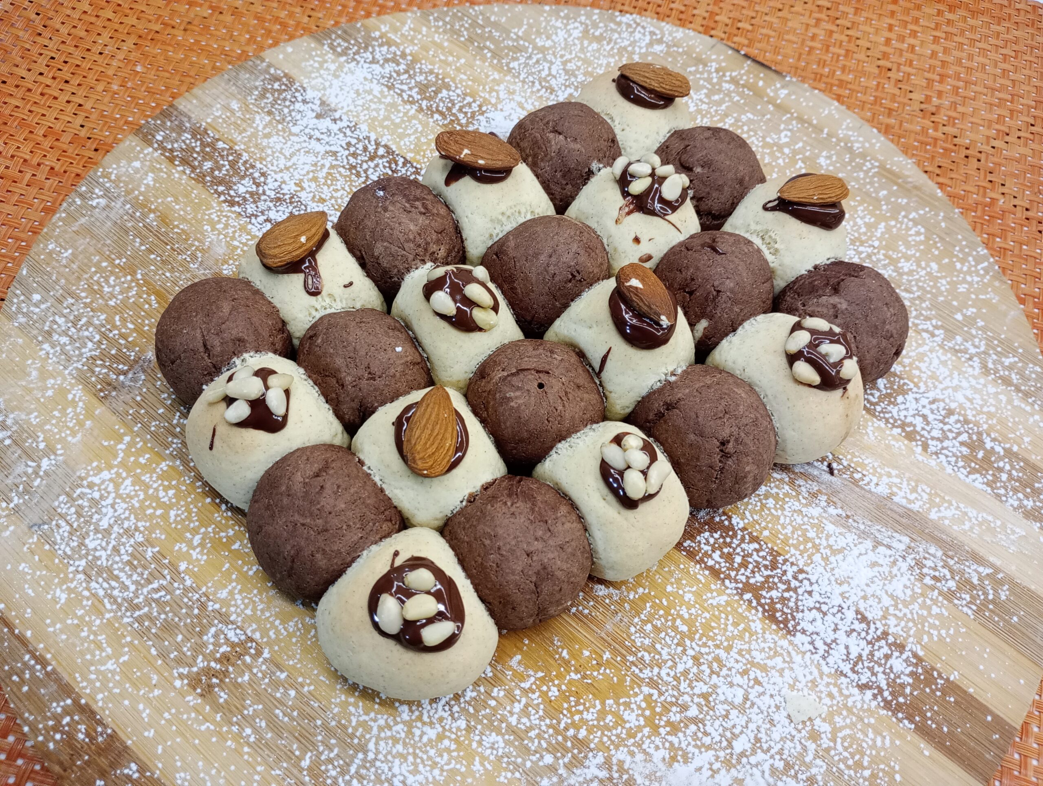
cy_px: 393
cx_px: 522
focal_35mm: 28
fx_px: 845
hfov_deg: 63.4
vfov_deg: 49.9
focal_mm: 4.27
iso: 628
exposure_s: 1/33.3
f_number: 1.8
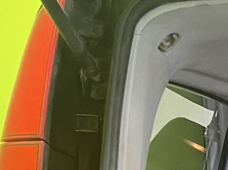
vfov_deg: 9.8
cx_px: 509
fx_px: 889
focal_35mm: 135
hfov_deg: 12.3
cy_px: 392
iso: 500
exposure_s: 1/60
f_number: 1.6
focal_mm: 5.1
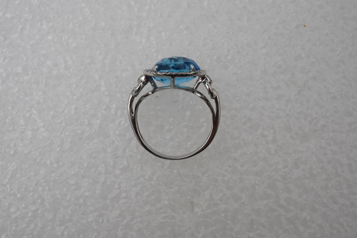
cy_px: 119
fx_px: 446
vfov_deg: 29.9
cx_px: 178
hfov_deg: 43.6
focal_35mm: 45
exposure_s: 1/125
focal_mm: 30
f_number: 22
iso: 400
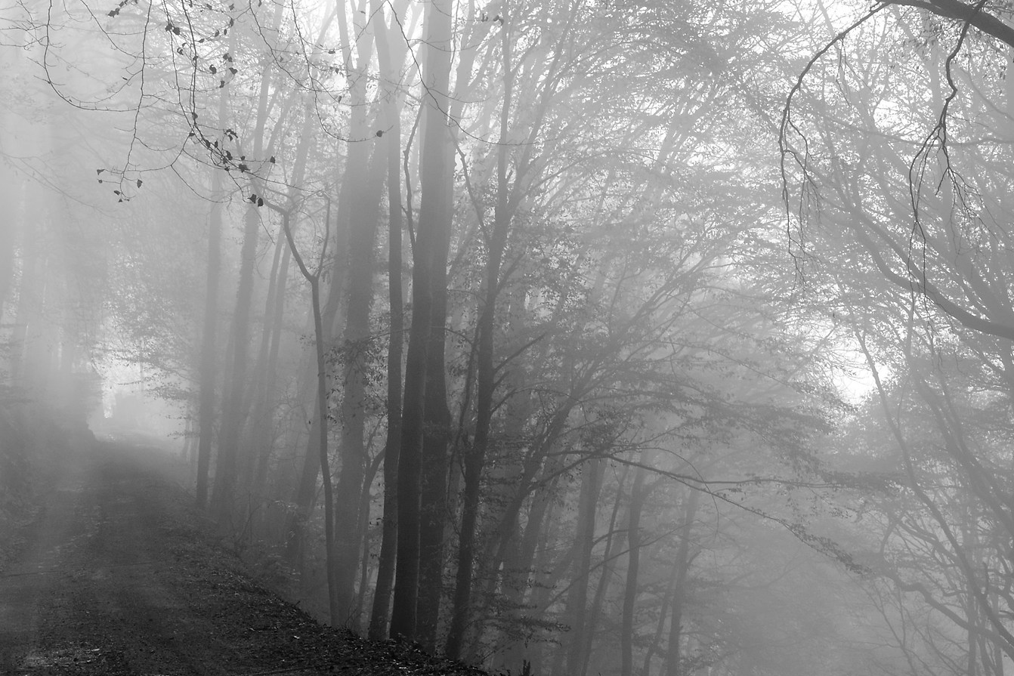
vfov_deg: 14.6
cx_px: 502
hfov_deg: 21.7
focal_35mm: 94
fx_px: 2645
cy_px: 341
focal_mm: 35
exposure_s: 1/125
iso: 100
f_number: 10
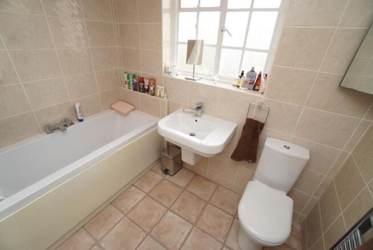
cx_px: 186
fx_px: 156
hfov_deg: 100.4
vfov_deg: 77.4
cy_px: 125
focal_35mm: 15
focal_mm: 10
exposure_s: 1/100
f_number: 5
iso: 400
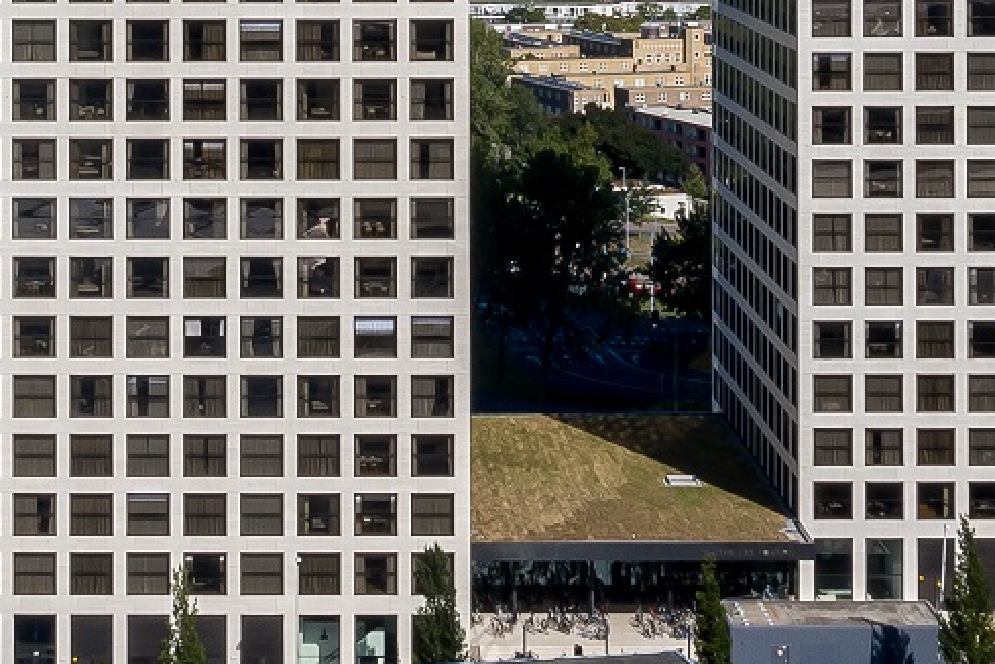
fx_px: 3040
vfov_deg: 12.1
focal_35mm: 110
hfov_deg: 18.5
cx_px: 265
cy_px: -186
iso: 100
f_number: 8
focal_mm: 10.26
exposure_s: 1/400
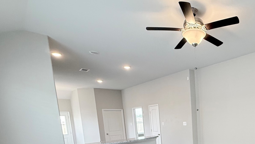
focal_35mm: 26
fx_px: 176
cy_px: 143
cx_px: 212
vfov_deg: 39.3
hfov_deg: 64.1
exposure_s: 1/120
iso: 320
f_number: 2.2
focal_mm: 2.22
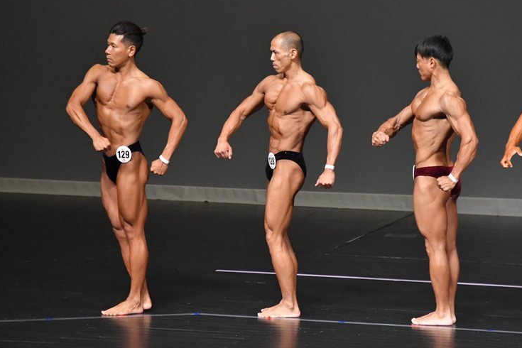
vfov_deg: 4.1
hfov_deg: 6.2
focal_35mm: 332
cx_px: 261
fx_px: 4814
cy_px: 173
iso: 5000
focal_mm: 210
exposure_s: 1/400
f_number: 5.6
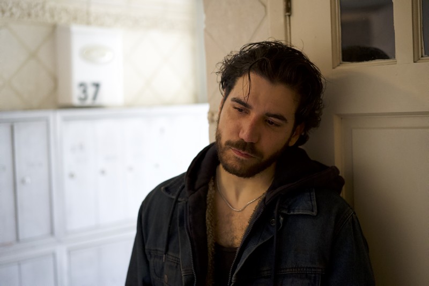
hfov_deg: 36.3
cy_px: 143
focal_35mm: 55
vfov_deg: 24.6
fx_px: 655
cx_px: 214
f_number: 2.2
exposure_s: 1/125
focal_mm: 55
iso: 8000
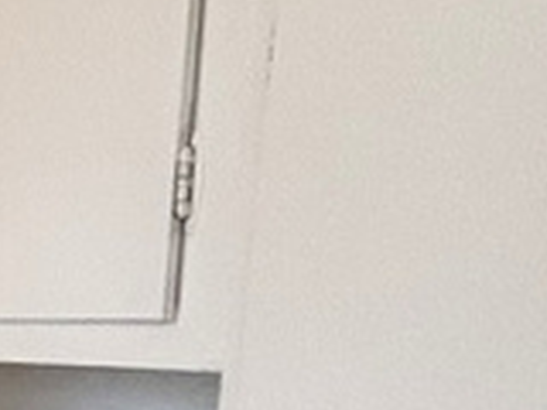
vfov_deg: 17.1
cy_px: 478
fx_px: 1312
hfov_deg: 14.5
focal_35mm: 83
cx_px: -793
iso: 200
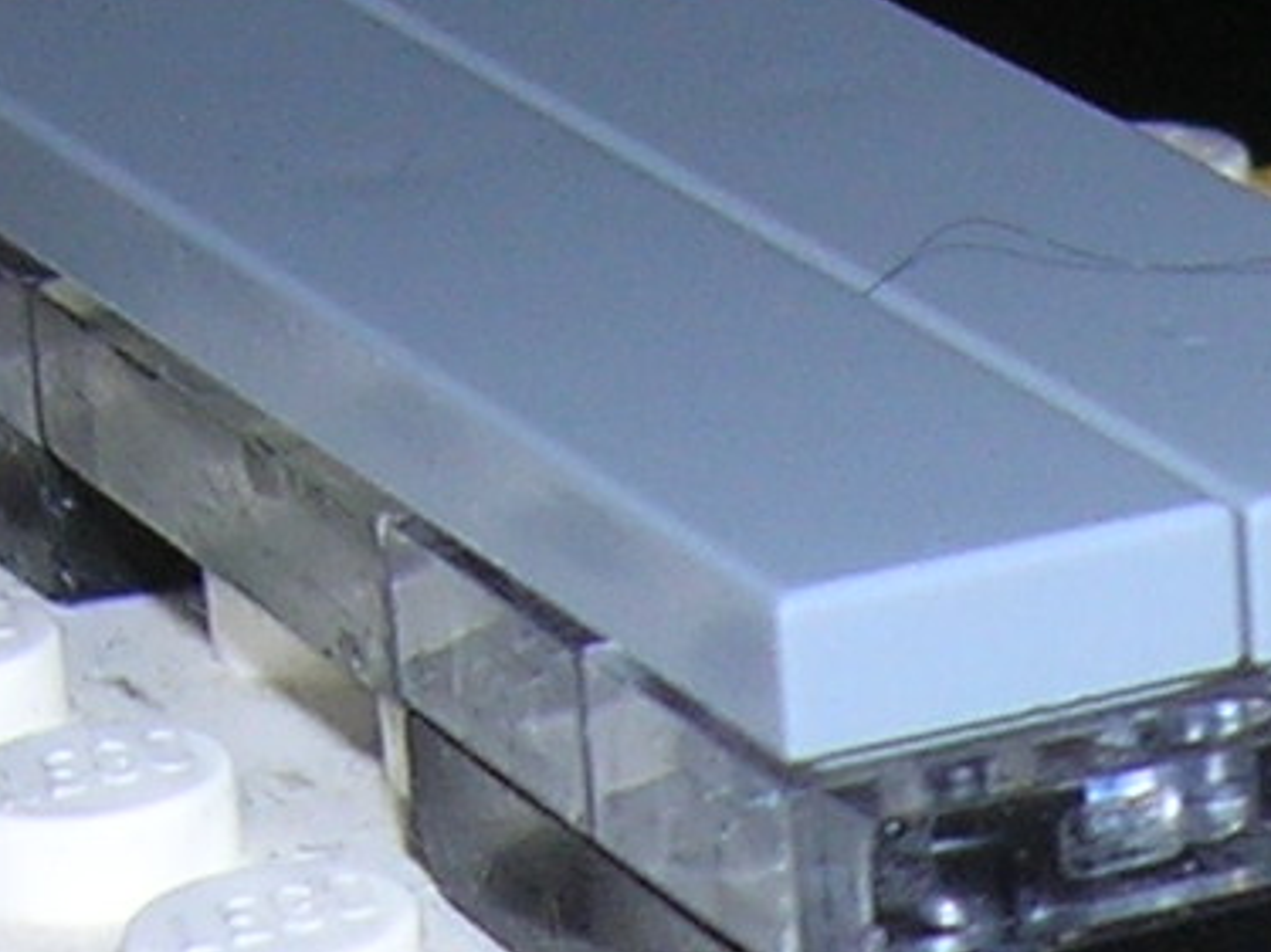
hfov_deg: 8.3
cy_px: 2158
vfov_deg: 6.1
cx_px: 1807
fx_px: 8626
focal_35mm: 235
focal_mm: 5.7
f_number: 2.9
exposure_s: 1/60.1
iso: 50
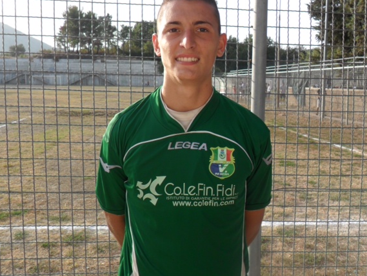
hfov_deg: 51.3
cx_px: 167
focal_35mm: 36
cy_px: 122
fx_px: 382
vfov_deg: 39.6
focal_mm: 5.7
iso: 80
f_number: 3.7
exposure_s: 1/250
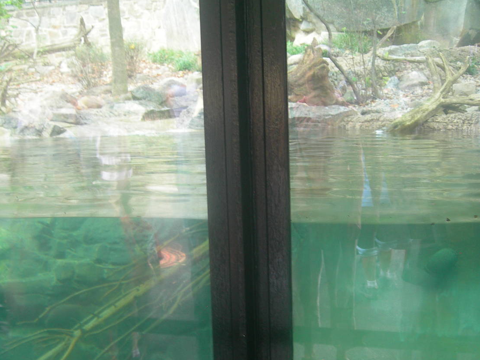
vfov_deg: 26.4
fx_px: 763
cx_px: 228
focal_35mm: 55
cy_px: 247
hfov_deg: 34.9
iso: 50
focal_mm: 7.8
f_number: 2.8
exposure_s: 1/10.2
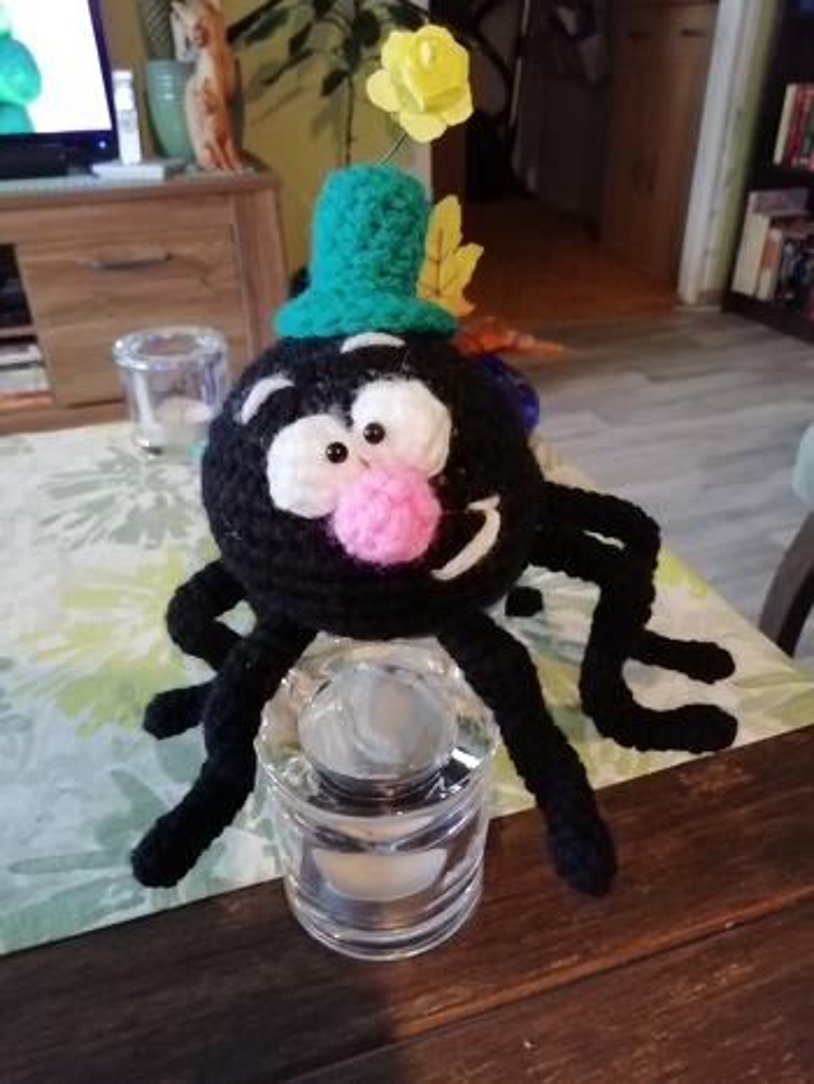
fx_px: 814
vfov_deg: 67.3
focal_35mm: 26
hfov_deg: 53.1
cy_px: 542
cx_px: 407
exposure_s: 1/16.7
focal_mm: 3.21
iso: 500
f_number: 2.2
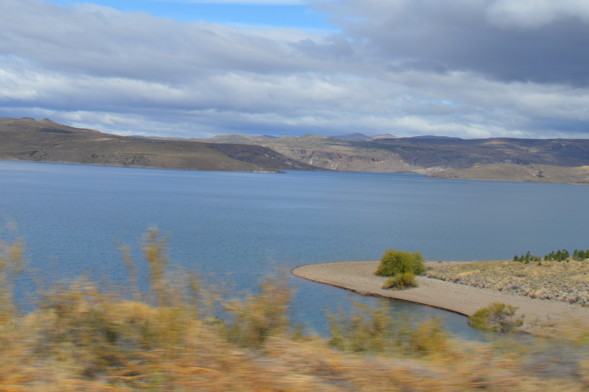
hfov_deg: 32.6
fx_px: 982
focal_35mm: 60
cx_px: 131
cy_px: 9
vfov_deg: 21.9
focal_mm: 20
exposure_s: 1/320
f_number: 9
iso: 100
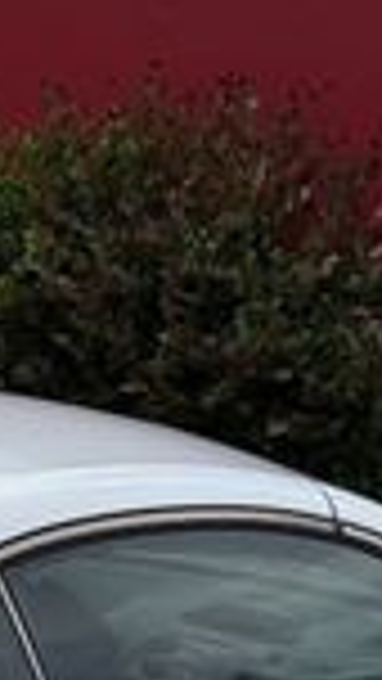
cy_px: 973
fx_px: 1998
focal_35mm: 111
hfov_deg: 10.4
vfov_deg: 17.6
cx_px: -247
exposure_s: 1/4673
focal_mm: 6.76
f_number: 1.78
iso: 80
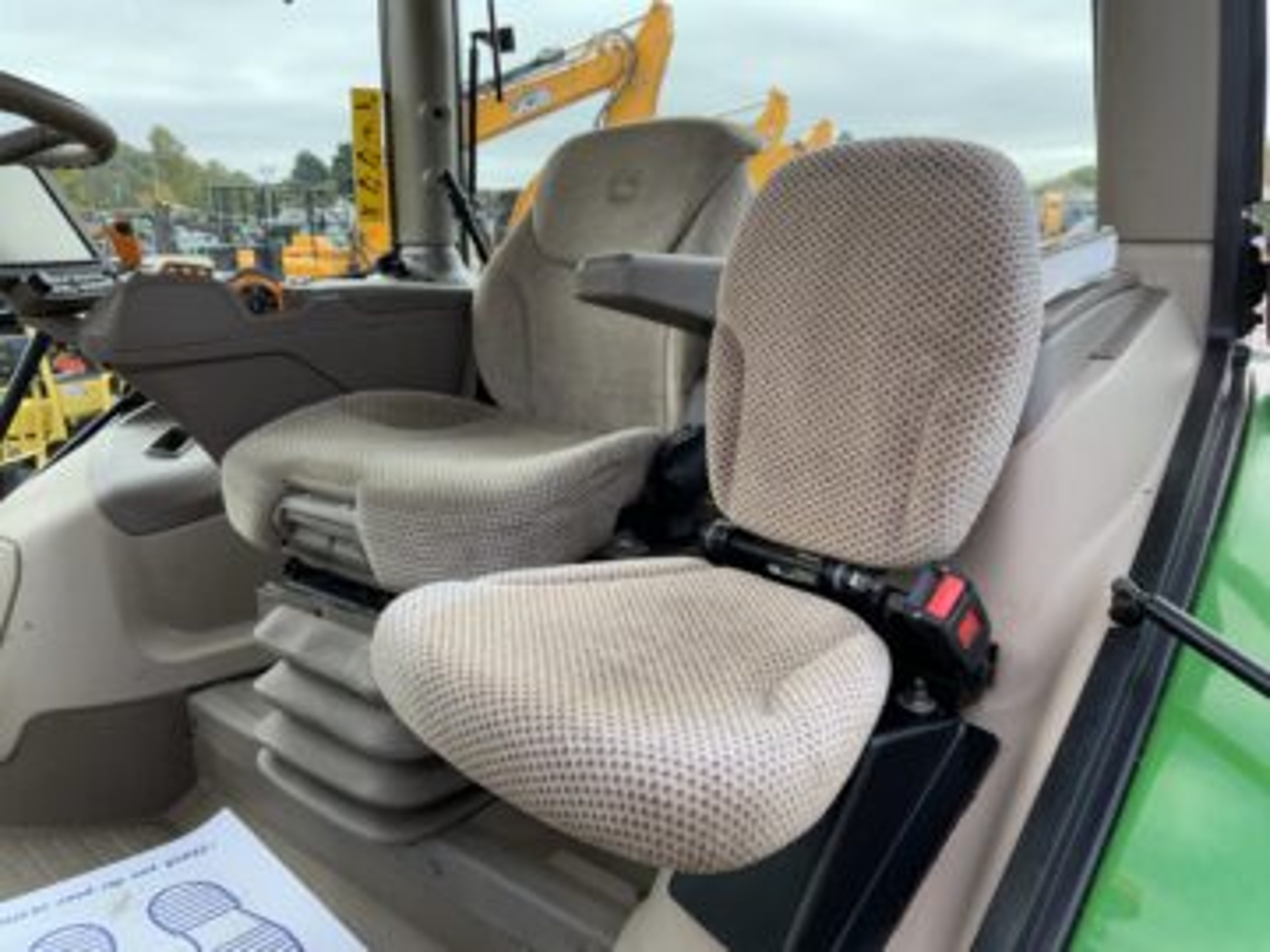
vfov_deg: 48.2
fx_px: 1064
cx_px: 635
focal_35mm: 29
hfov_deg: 61.7
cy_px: 476
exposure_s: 1/122
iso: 16
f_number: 1.8
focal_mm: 3
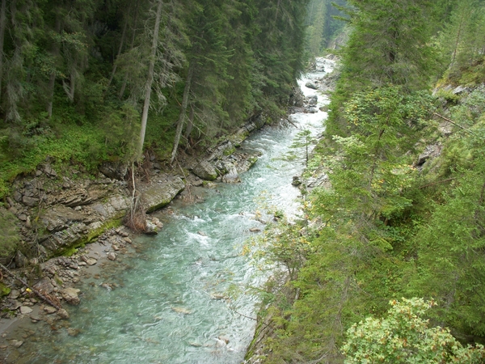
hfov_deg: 49.0
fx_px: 532
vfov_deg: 37.7
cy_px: 182
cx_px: 242
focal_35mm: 38
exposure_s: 1/50
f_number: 3.3
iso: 100
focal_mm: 6.3
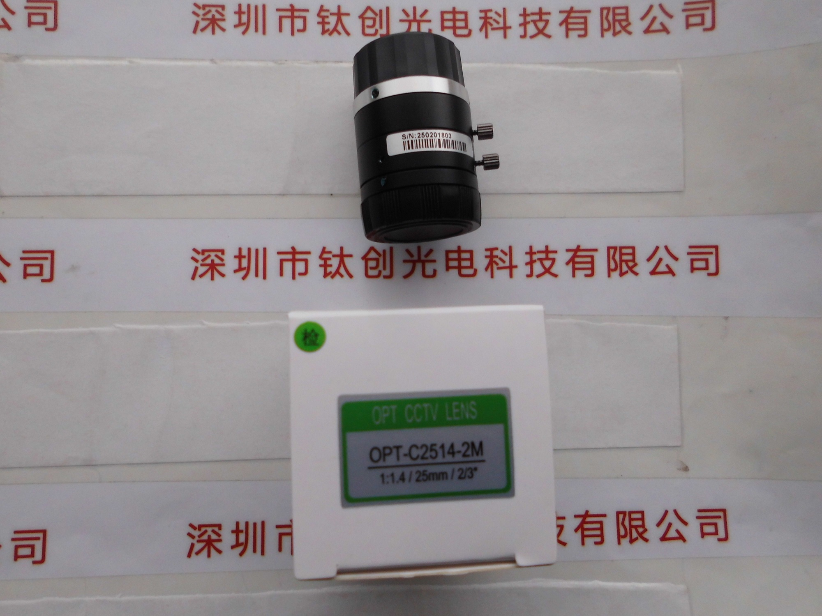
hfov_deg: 67.3
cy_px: 308
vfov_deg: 53.1
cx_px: 411
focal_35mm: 26
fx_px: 617
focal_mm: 4.6
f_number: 3.2
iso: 100
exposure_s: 1/60
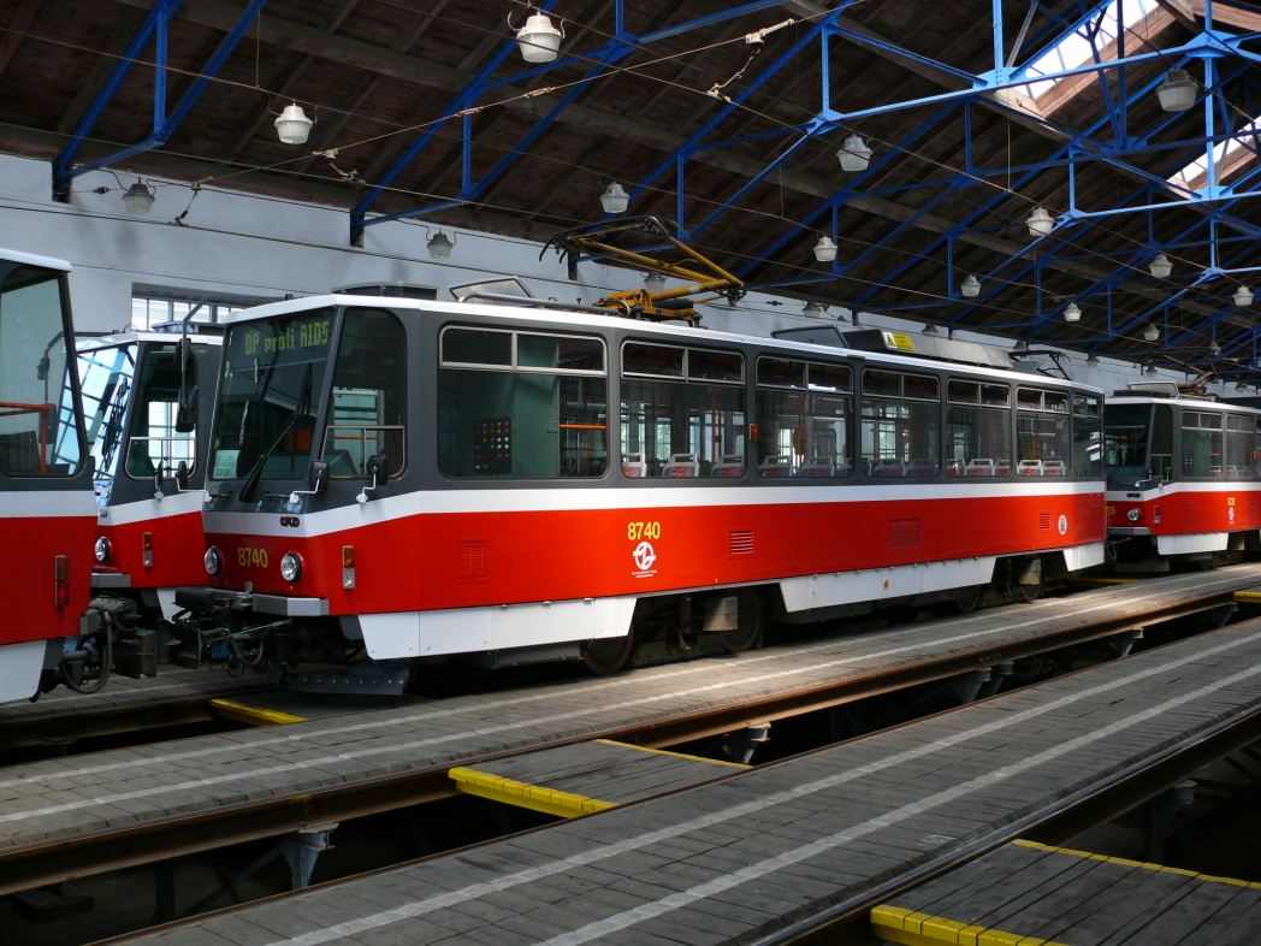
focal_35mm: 35
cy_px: 473
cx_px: 630
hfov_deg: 52.6
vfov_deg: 40.7
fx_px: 1275
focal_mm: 7.4
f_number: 2.8
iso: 100
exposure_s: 1/80
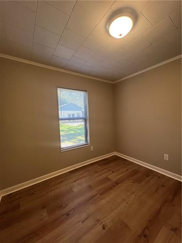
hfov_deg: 89.9
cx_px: 91
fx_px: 91
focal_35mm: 13
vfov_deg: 106.2
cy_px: 122
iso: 160
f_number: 1.8
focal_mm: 1.57
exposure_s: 1/120
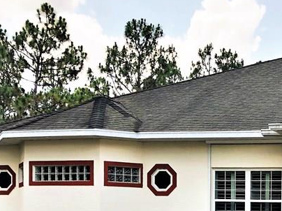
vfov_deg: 19.5
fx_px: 578
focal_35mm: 71
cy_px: 252
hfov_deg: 25.9
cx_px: 286
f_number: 1.8
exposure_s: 1/592
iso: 20
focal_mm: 3.99
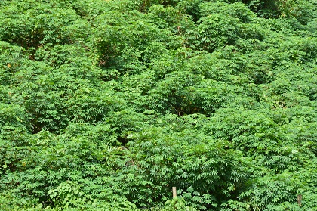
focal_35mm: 143
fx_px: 1258
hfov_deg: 14.4
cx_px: 131
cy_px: 98
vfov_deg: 9.6
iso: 160
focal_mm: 80
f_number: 8
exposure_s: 1/250
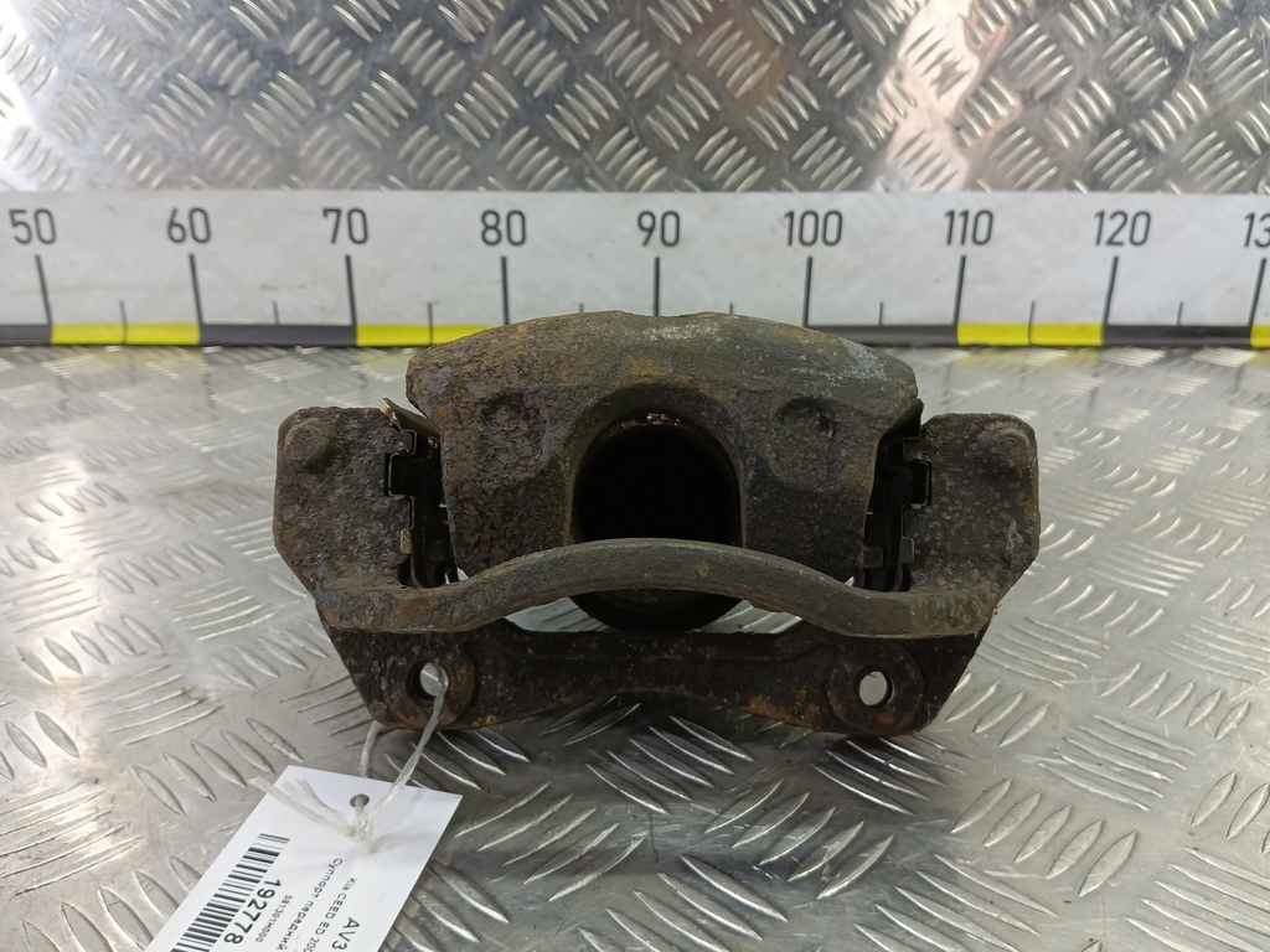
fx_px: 991
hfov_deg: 65.3
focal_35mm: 27
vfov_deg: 51.4
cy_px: 476
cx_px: 635
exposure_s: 1/50
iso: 176
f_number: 1.6
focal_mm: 4.11
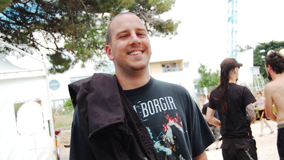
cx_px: 135
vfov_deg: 22.6
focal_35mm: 53
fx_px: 399
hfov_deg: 39.2
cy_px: 88
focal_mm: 32
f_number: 4.5
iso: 200
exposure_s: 1/320
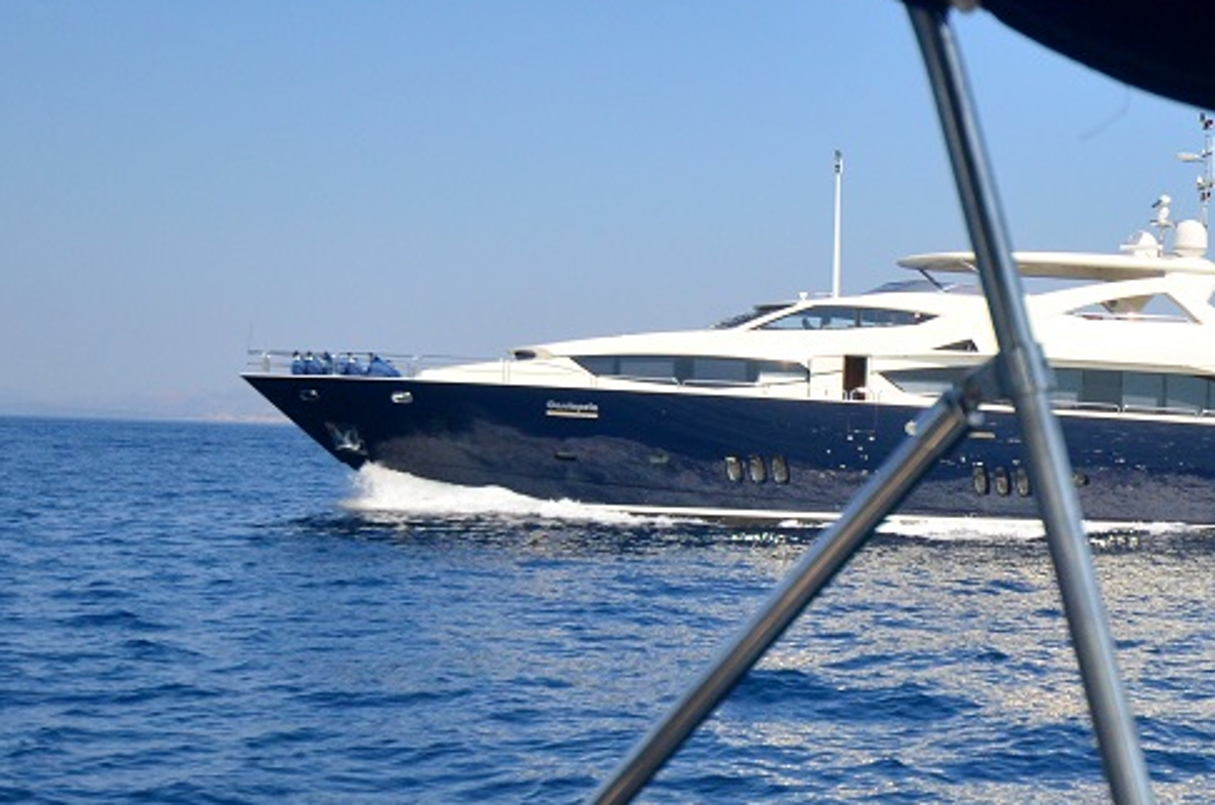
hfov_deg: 26.4
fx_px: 2493
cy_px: 392
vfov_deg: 18.3
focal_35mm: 74
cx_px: 1120
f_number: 4
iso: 640
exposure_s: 1/8000
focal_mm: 24
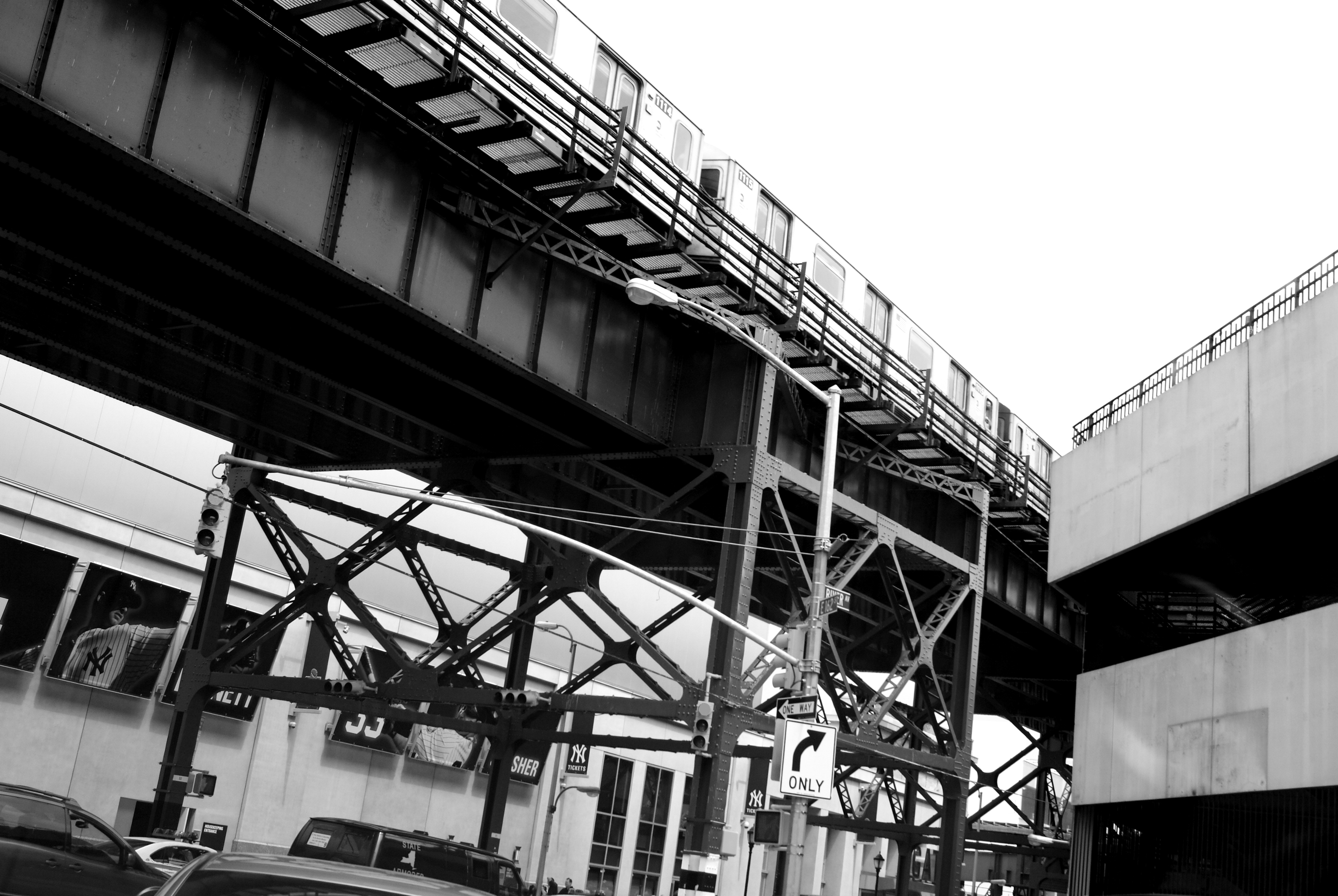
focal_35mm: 39
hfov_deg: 49.5
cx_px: 669
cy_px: 448
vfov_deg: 34.3
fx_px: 1451
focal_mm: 26
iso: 100
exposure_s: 1/250
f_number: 7.1
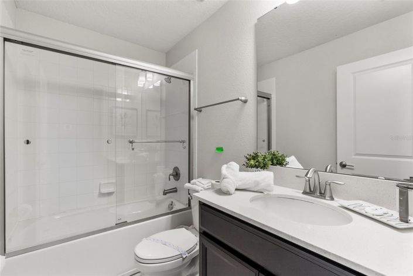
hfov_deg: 96.7
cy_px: 138
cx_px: 206
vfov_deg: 73.7
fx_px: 184
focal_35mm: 16
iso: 400
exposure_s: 1/5
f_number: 8
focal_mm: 16
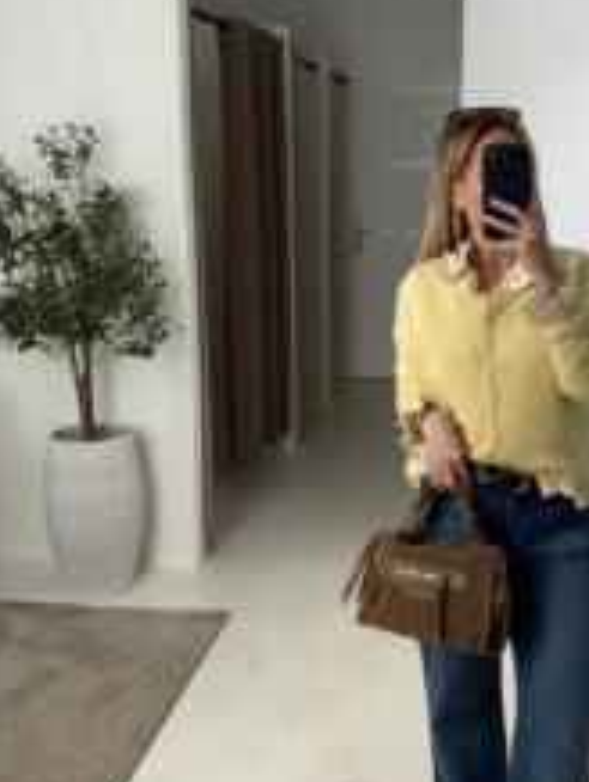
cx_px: 442
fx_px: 996
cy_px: 402
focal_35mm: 44
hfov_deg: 32.3
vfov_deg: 42.9
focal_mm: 6.76
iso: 80
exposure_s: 1/309
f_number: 1.78
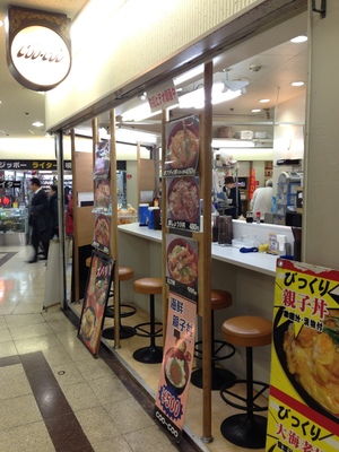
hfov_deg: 42.9
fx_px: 431
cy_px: 226
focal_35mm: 33
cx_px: 170
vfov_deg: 55.4
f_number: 2.4
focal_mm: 4.12
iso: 50
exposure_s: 1/20
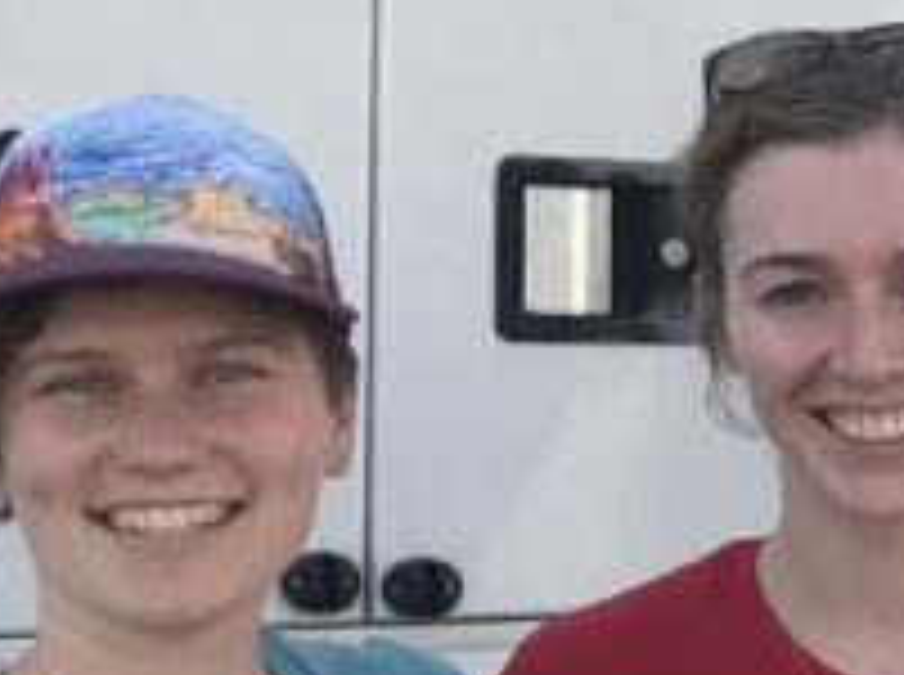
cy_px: 526
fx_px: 3728
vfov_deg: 10.3
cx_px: 1727
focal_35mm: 143
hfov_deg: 12.4
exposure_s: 1/977
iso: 20
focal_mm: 3.99
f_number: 1.8
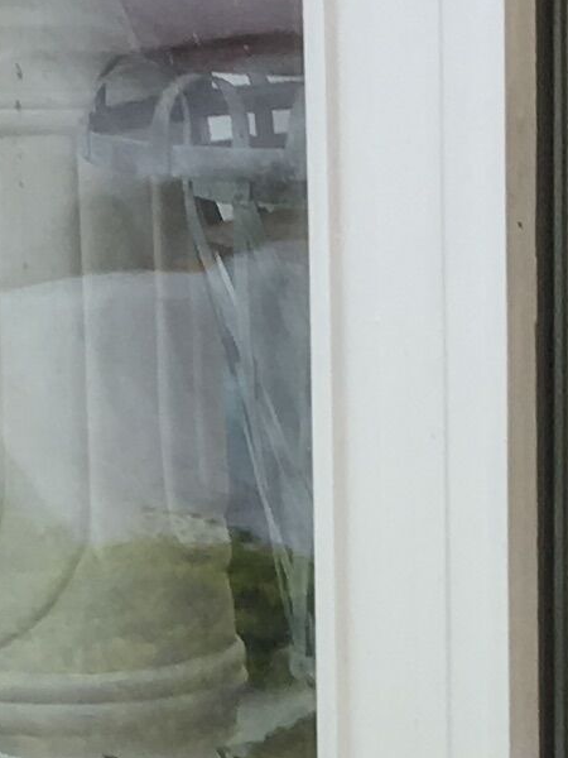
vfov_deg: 9.7
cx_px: 365
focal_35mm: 195
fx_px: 4266
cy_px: 1286
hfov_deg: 7.6
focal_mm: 4.15
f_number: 2.2
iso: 25
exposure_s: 1/261
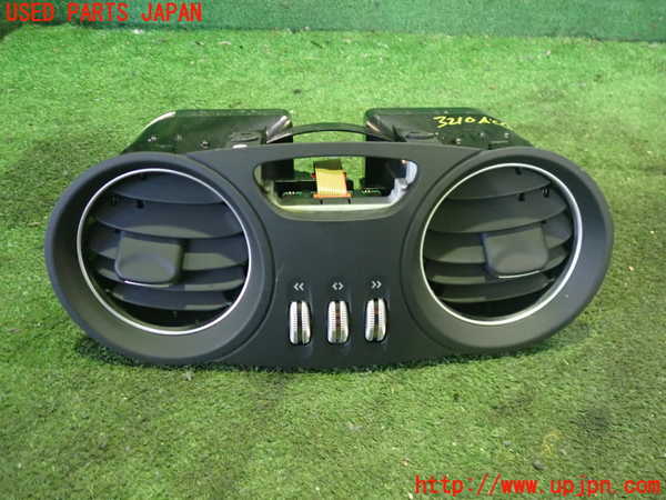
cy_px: 250
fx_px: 577
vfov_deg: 46.8
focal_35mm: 30
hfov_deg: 60.0
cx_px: 333
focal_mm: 5.4
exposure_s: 1/20
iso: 800
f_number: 2.3
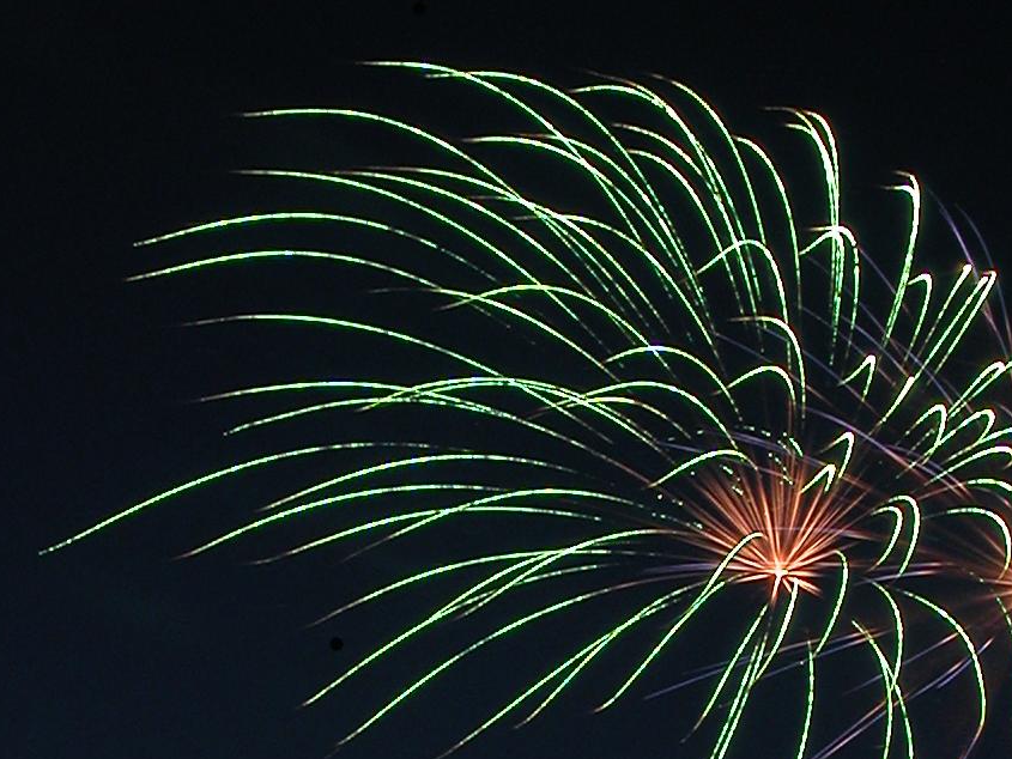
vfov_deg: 27.4
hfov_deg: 35.6
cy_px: 469
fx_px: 1550
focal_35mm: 53
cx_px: 717
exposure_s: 8
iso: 100
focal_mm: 8.9
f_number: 7.1
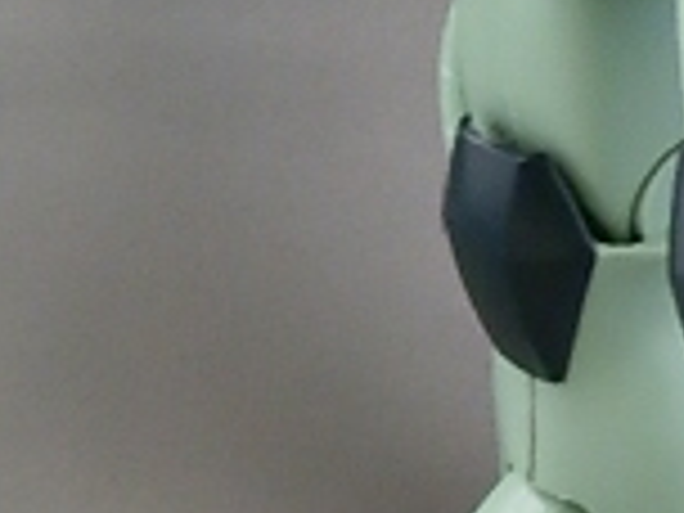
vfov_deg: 10.3
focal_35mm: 143
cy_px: 18
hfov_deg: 13.8
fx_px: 2826
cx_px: 446
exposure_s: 1/13
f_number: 3.5
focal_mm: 6.17
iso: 200
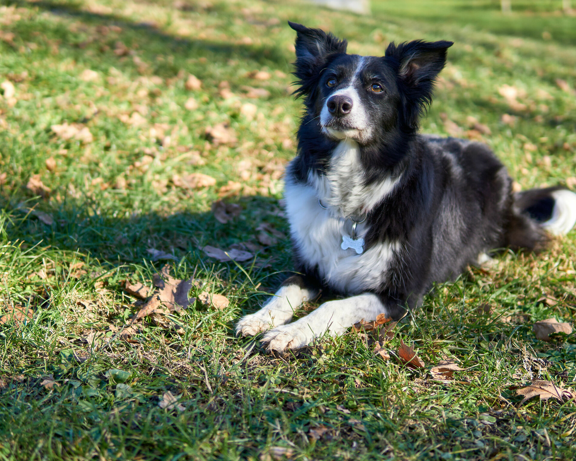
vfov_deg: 28.6
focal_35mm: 53
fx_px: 904
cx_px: 291
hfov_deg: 35.4
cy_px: 225
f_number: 1.4
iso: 100
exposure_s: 1/2500
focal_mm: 30
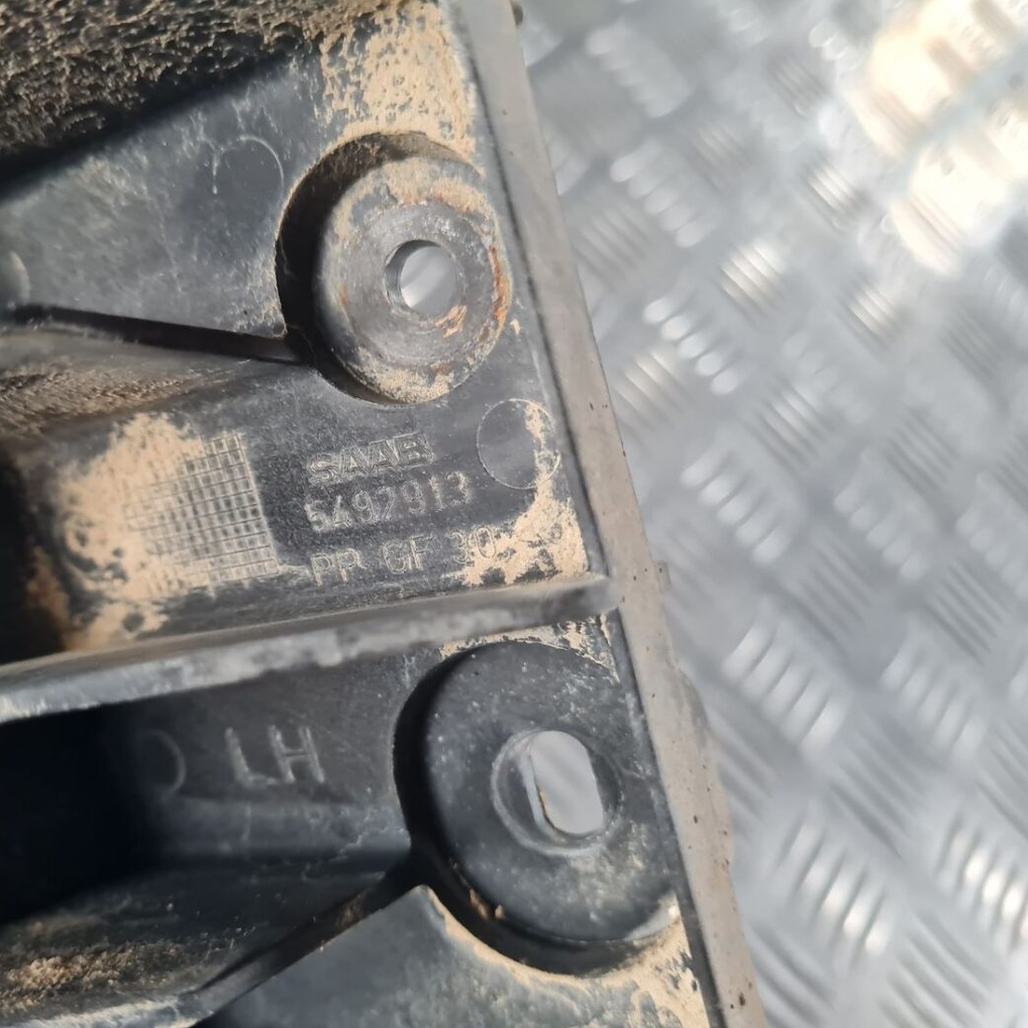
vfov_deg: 52.5
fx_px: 1042
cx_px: 360
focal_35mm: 31
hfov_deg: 51.7
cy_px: 517
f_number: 1.8
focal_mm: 5.4
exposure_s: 1/100
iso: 320
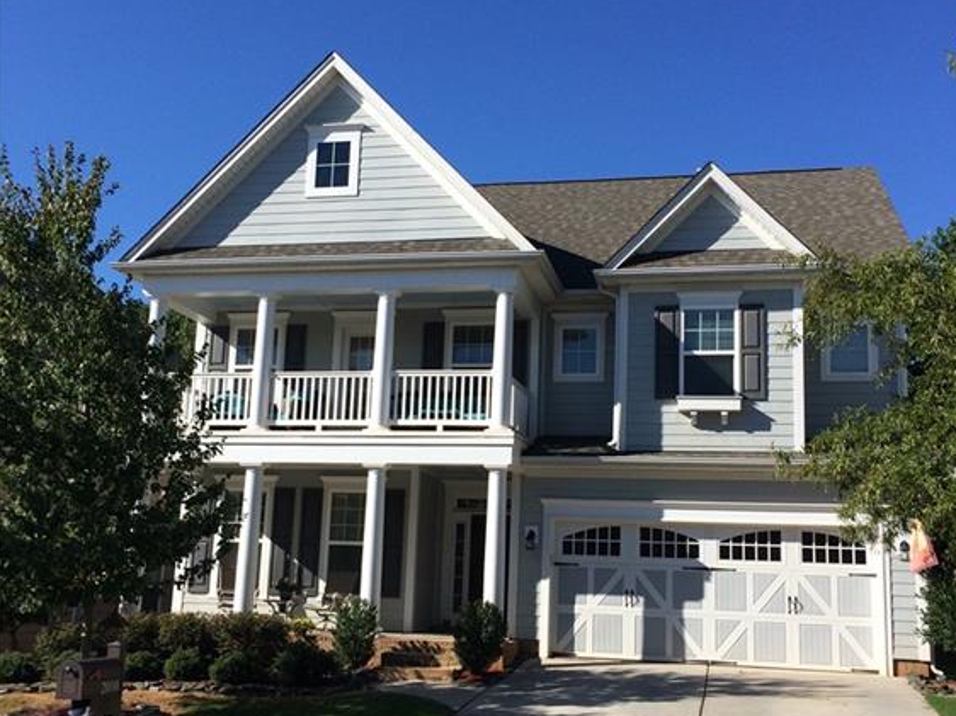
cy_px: 388
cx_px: 487
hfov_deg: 45.8
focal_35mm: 41
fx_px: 1132
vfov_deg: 35.1
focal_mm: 4.12
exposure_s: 1/2415
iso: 32
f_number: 2.2
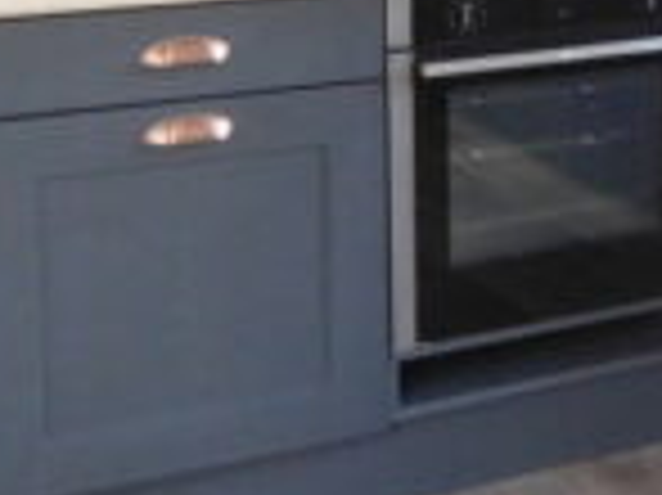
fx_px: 1949
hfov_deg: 17.3
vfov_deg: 13.9
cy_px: -140
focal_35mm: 102
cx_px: 1009
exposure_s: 1/15
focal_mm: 4.5
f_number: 3.4
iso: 400
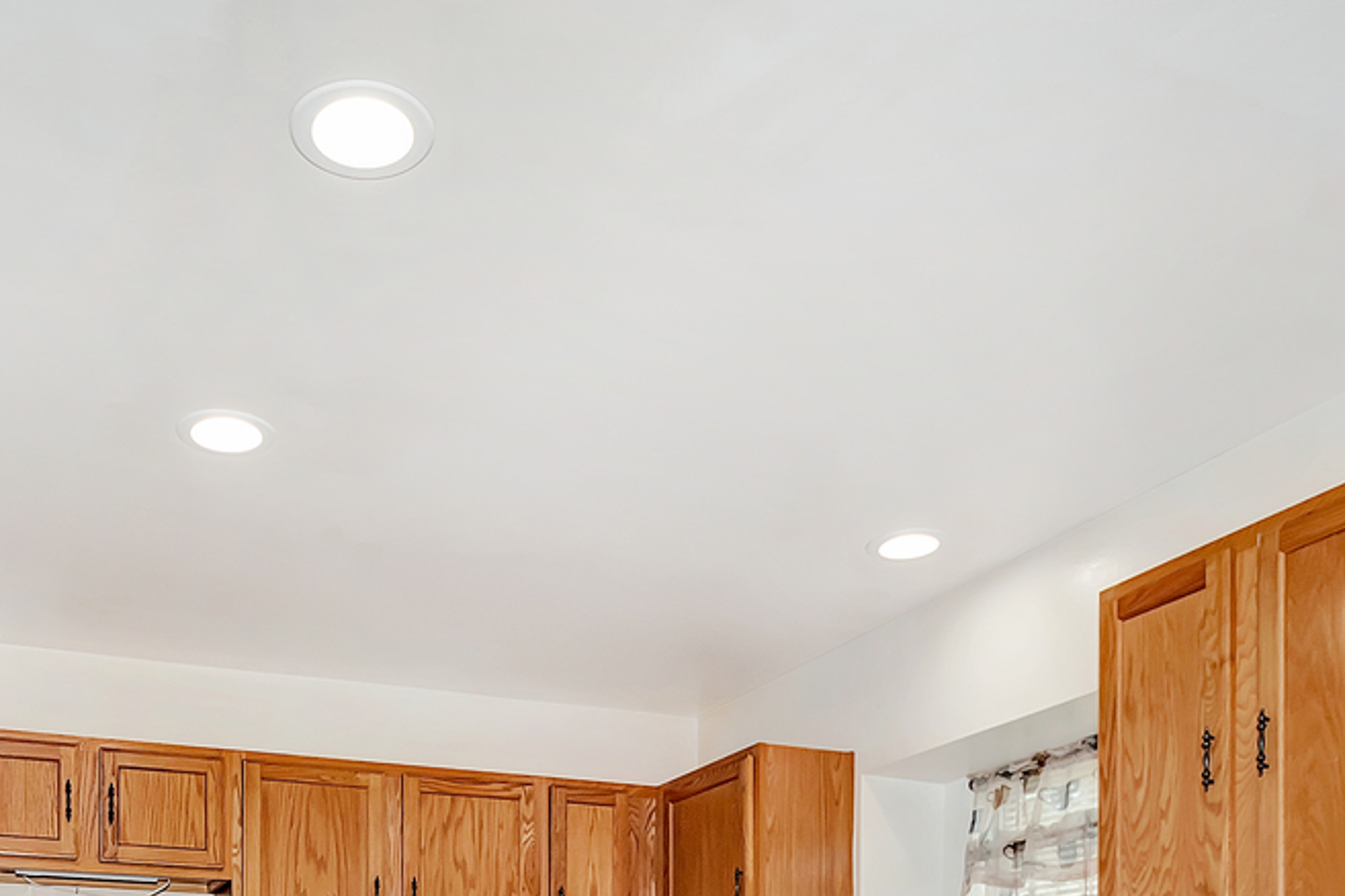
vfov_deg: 31.4
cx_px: 497
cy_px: 1015
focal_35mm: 37
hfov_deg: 51.3
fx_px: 1382
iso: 400
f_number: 5.6
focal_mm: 10
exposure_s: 1/60
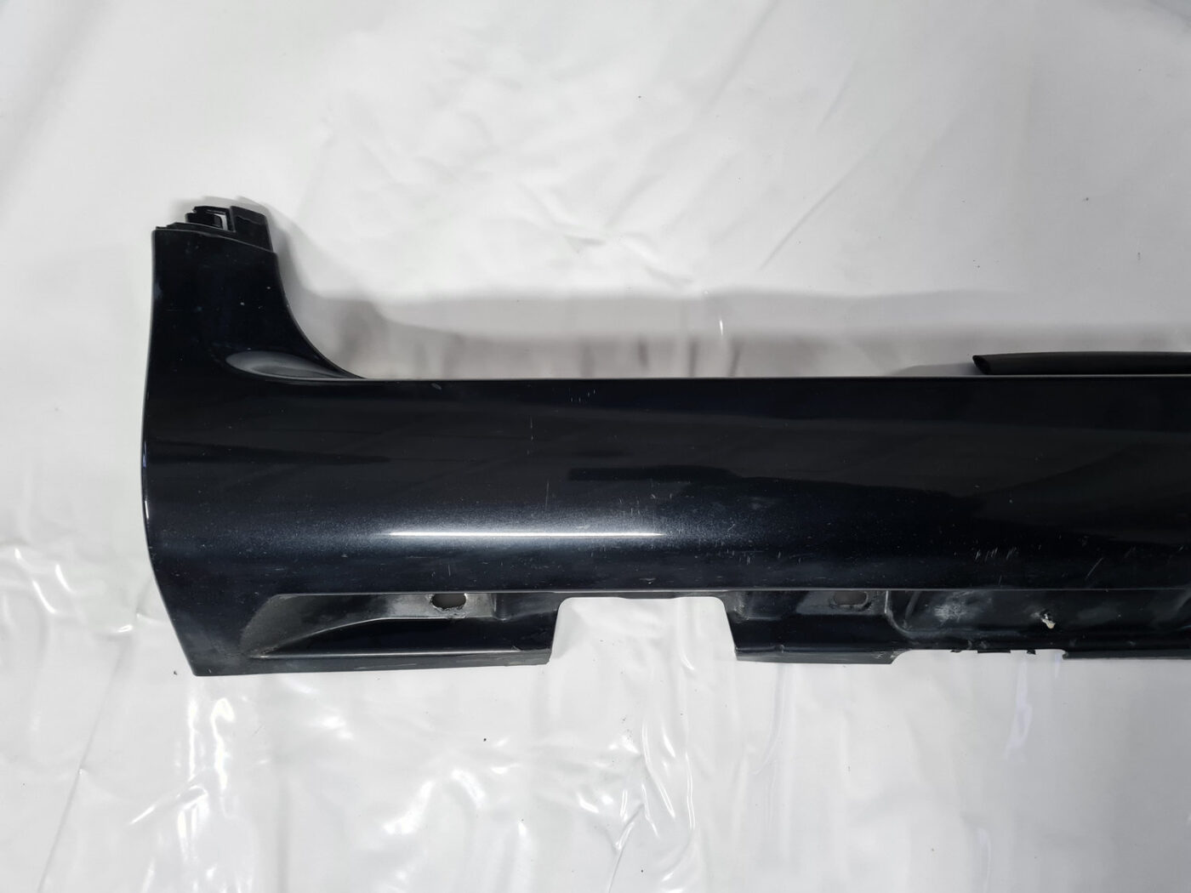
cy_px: 446
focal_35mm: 26
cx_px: 596
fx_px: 895
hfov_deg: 67.3
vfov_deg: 53.1
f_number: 1.8
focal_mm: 5.4
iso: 500
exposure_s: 1/33
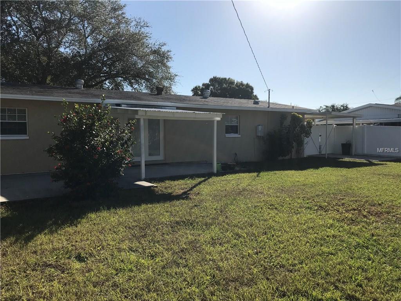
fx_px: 324
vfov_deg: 49.7
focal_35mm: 28
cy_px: 150
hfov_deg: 63.4
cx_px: 200
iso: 20
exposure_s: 1/4367
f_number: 1.8
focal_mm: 3.99
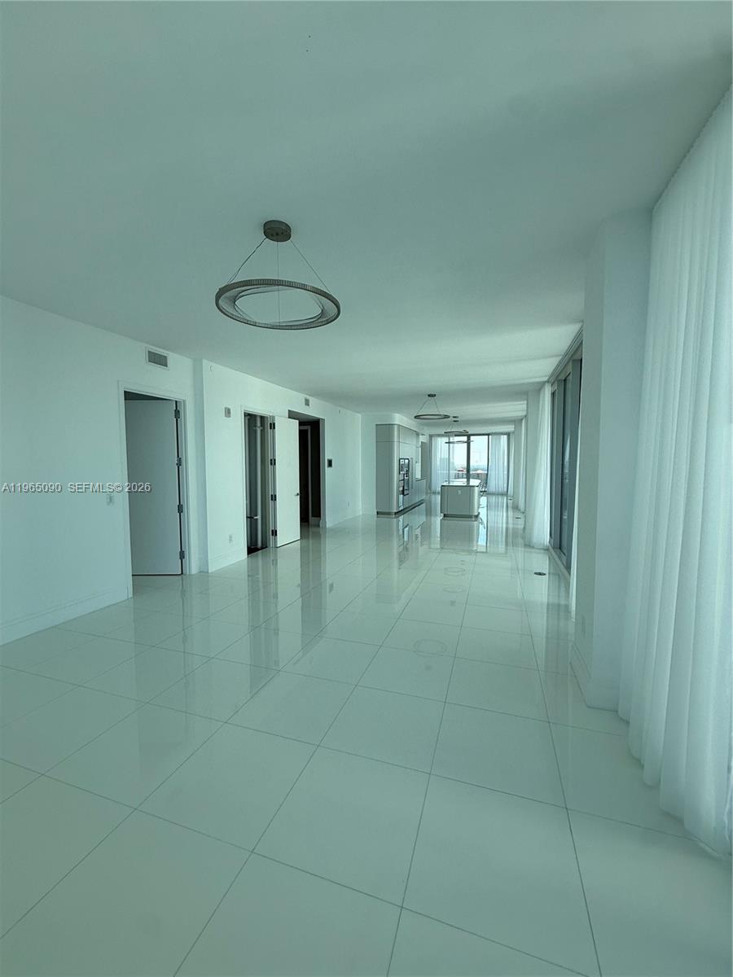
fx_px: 395
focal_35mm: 14
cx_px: 366
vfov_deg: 102.1
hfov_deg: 85.7
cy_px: 488
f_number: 2.2
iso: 50
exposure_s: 1/498
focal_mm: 2.22
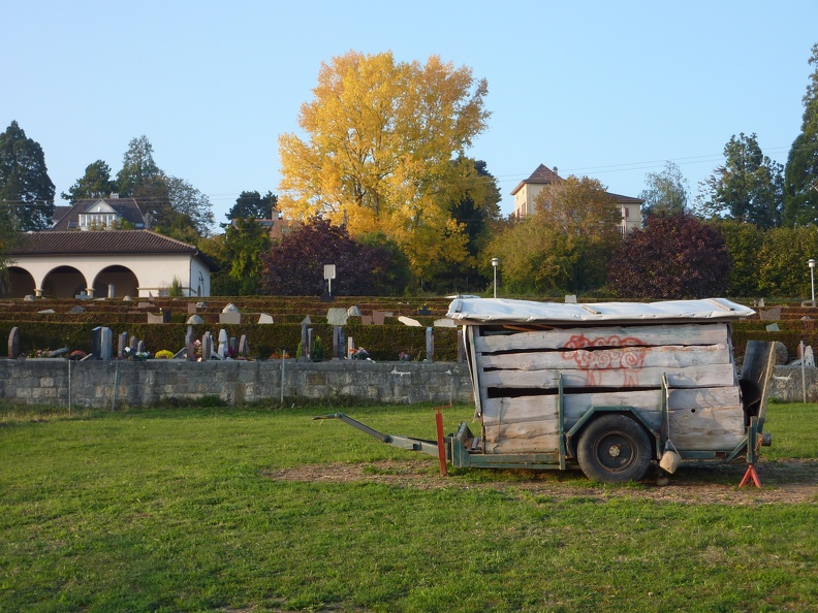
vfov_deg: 26.6
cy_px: 306
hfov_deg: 34.9
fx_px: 1300
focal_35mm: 55
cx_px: 409
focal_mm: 9.1
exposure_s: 1/125
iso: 80
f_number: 3.9
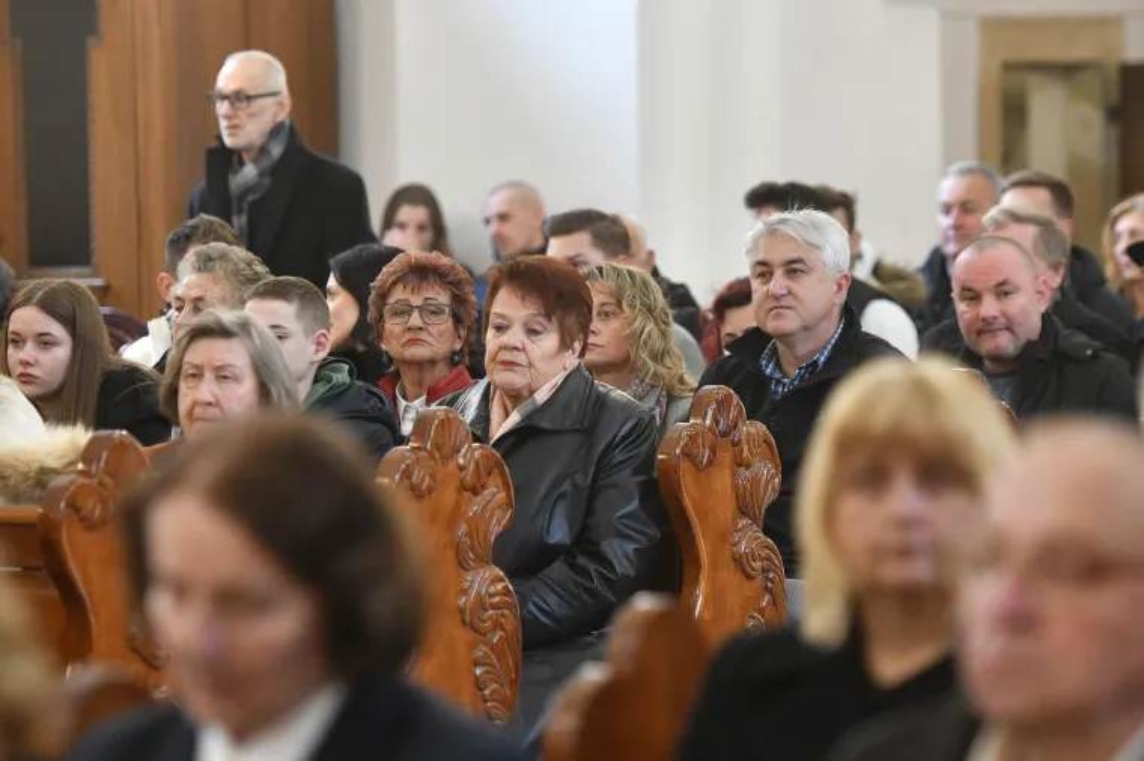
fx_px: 3970
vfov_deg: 11.0
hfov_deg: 16.4
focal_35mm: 125
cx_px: 572
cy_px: 380
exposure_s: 1/125
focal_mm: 125
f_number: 4
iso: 1600
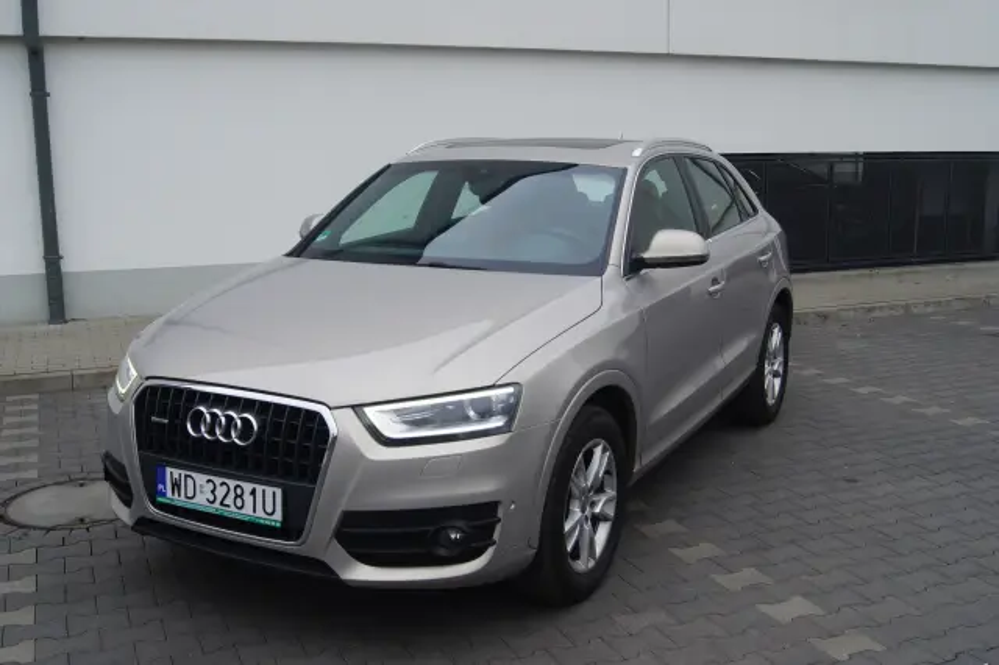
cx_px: 500
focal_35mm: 36
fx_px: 998
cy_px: 332
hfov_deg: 53.2
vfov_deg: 36.8
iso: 100
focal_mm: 24
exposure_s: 1/60
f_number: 10
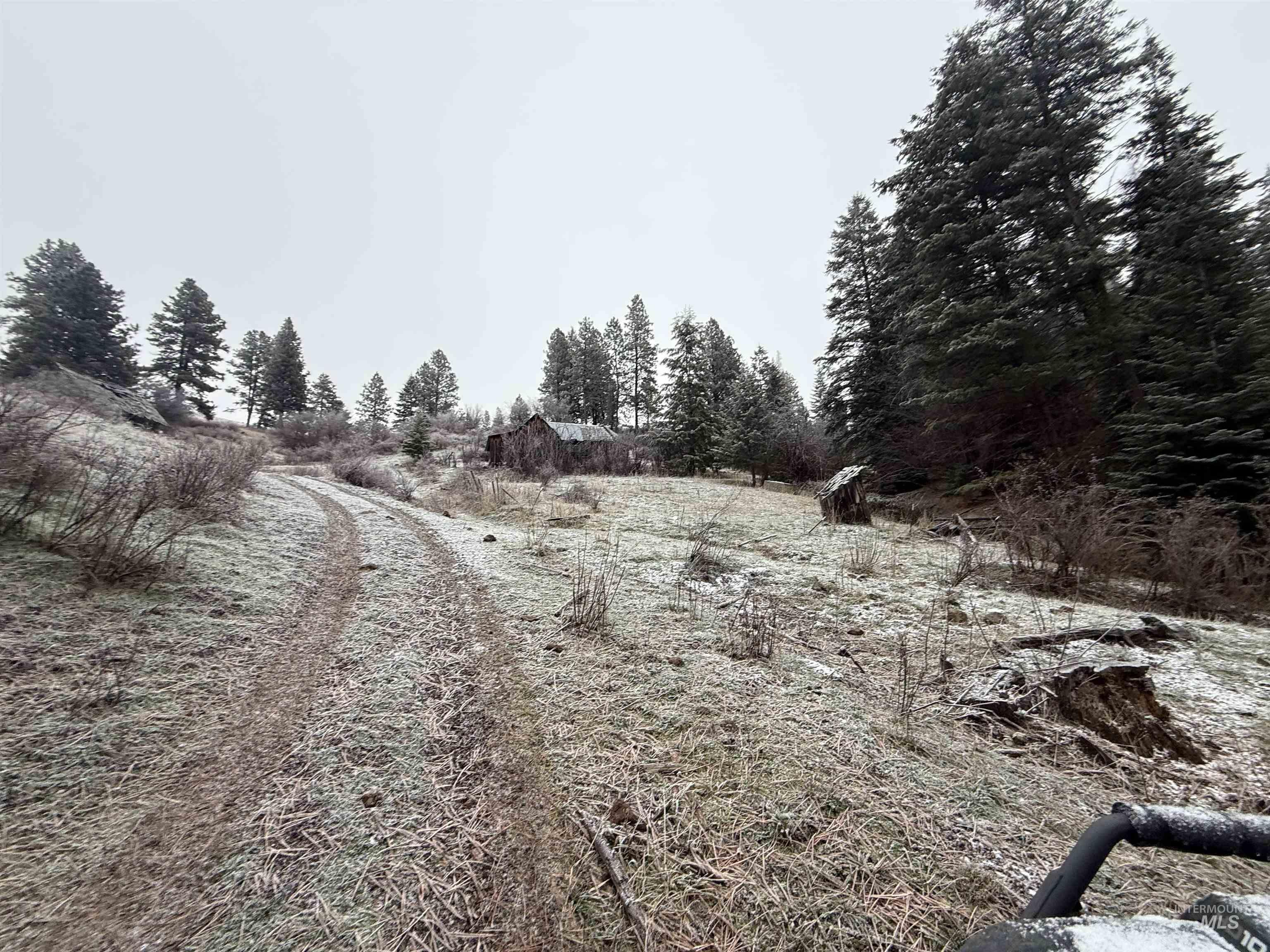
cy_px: 476
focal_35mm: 14
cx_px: 635
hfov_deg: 102.1
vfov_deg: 85.7
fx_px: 514
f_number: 2.2
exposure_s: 1/153
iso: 50
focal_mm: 2.22
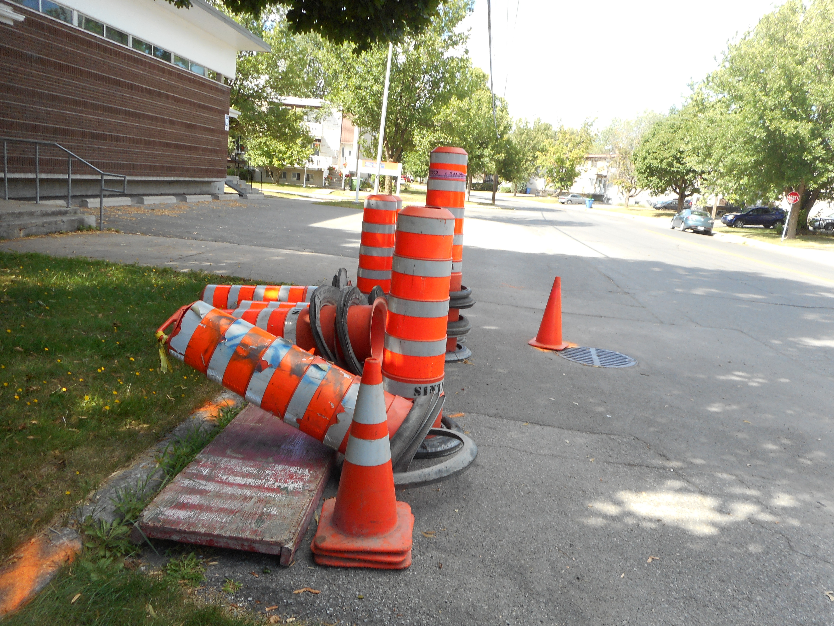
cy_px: 313
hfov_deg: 69.4
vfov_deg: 54.9
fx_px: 602
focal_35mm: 25
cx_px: 417
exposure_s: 1/125
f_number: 3.7
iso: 80
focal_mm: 4.5
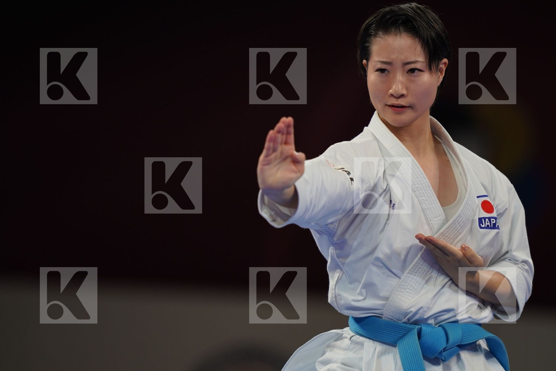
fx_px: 6177
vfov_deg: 3.4
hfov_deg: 5.2
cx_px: 278
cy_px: 186
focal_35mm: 400
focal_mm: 400
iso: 640
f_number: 2.8
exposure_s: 1/500
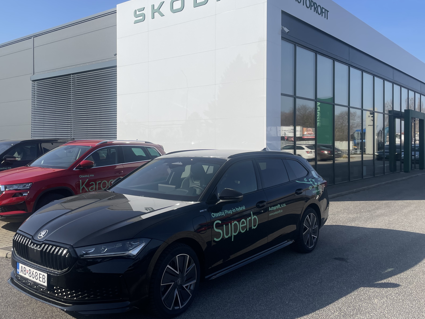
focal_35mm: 33
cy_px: 142
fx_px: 405
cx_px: 199
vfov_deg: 42.9
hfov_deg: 55.3
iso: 32
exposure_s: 1/5051
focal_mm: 4.2
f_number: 1.6
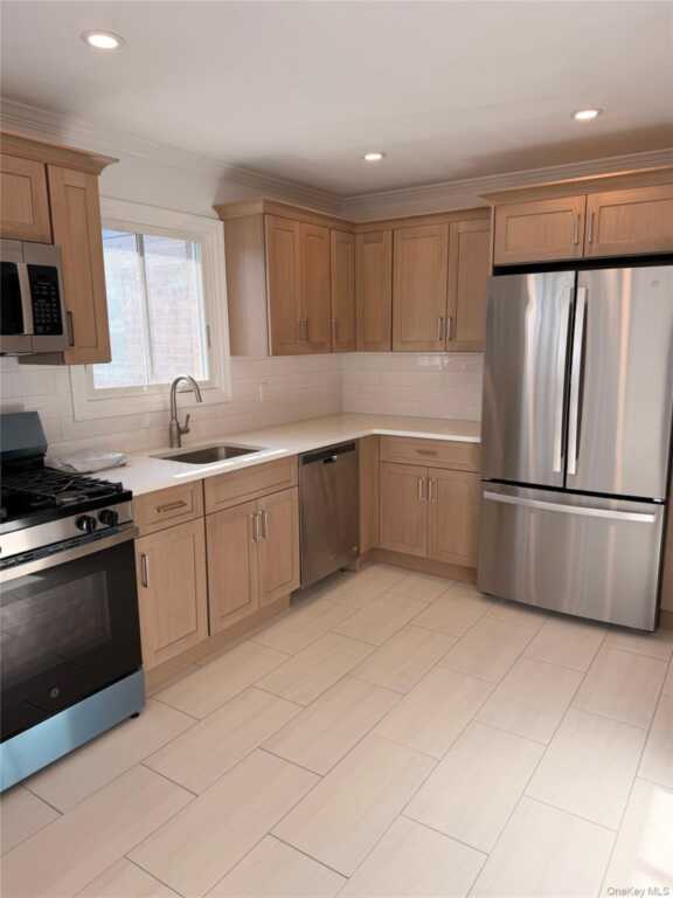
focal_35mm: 24
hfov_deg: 56.8
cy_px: 449
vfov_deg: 71.6
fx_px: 622
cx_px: 336
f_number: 1.78
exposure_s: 1/242
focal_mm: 6.76
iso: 64
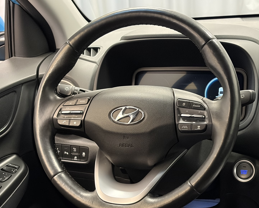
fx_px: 544
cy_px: 119
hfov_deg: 26.7
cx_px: 152
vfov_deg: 21.5
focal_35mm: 71
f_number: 1.6
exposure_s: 1/20
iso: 320
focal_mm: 5.96
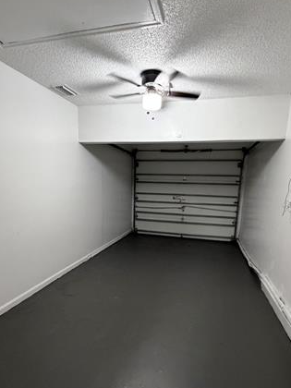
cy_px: 221
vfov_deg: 81.3
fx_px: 224
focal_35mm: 20
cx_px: 147
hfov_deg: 66.0
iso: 500
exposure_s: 1/60
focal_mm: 2.22
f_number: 2.2
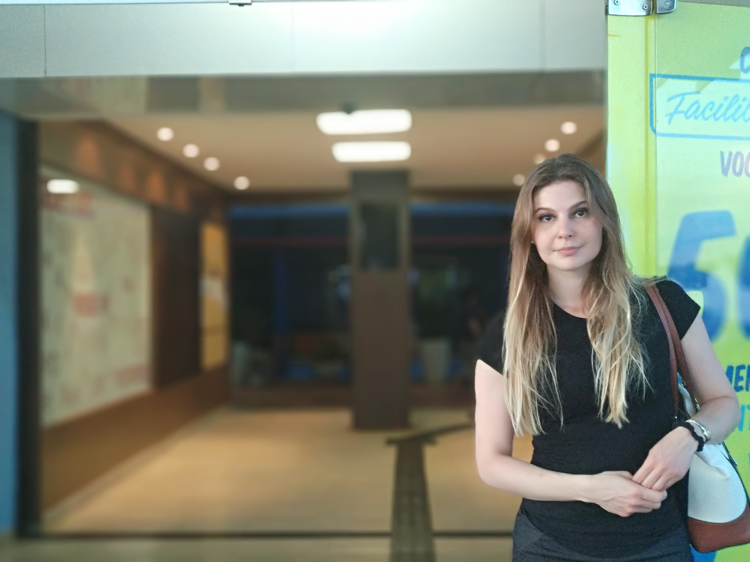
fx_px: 1127
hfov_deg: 36.8
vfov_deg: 28.0
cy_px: 281
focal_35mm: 52
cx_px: 375
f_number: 2.6
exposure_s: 1/30
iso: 800
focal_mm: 5.99
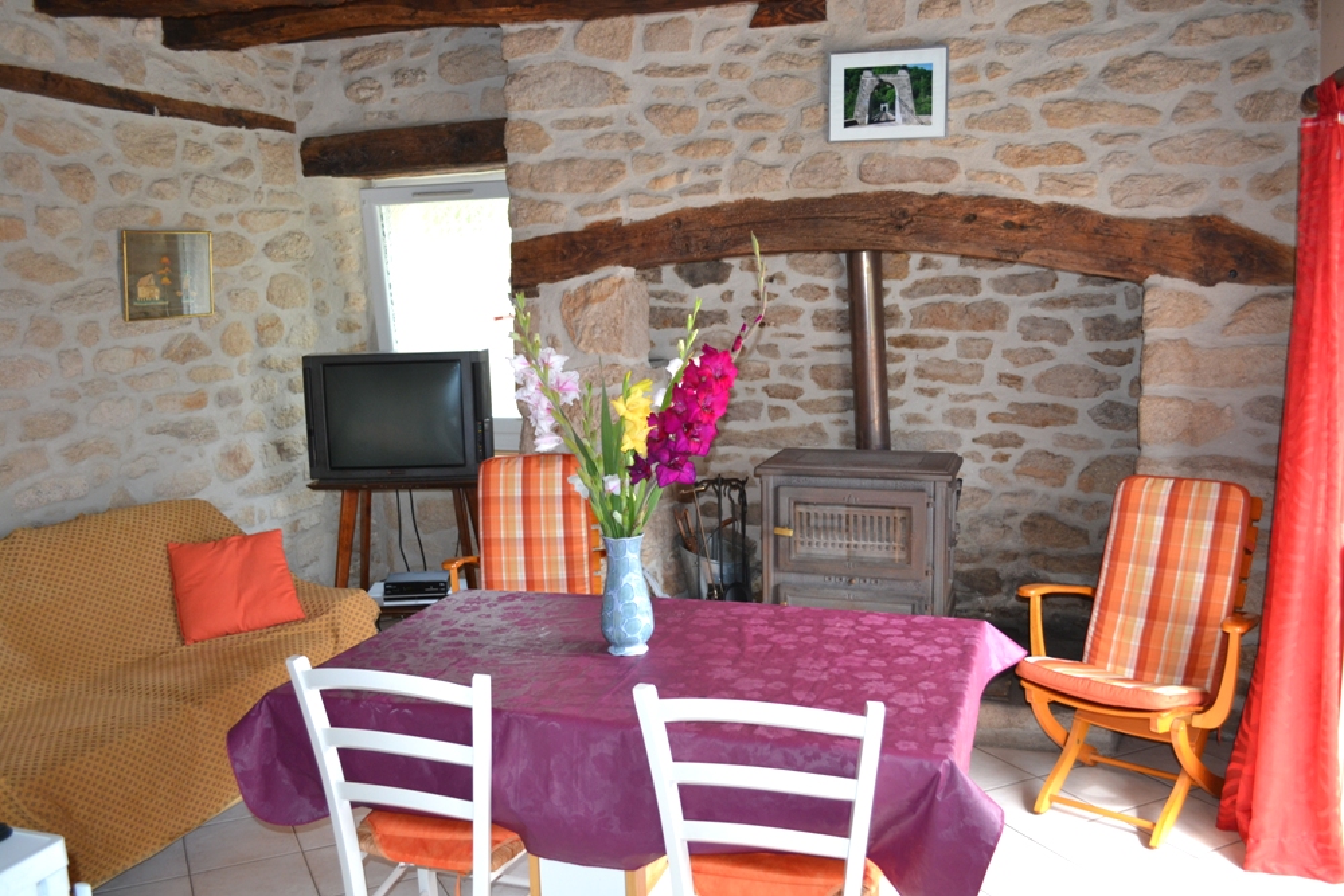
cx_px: 672
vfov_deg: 40.0
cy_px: 448
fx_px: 1232
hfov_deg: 57.2
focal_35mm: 33
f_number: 3.8
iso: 500
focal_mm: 22
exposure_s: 1/60
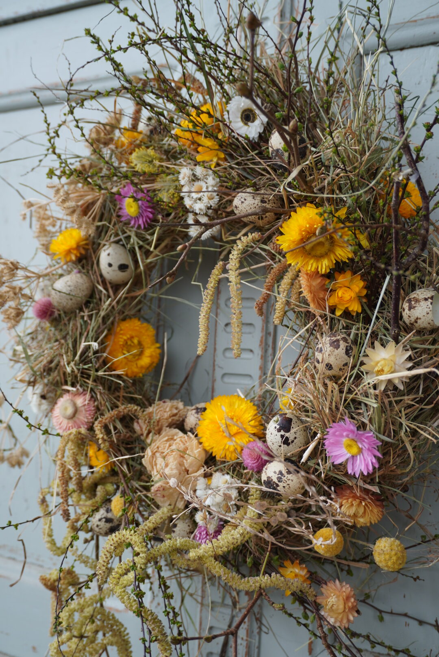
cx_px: 220
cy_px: 328
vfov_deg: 51.3
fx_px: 685
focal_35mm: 38
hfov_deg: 35.5
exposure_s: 1/40
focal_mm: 25
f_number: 4.5
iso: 100
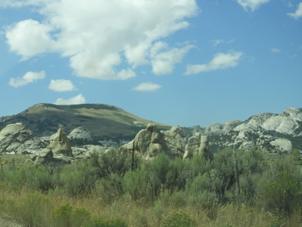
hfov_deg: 29.8
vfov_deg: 22.6
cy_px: 114
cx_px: 151
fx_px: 567
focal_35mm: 65
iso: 100
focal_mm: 11.6
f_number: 4.2
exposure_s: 1/800
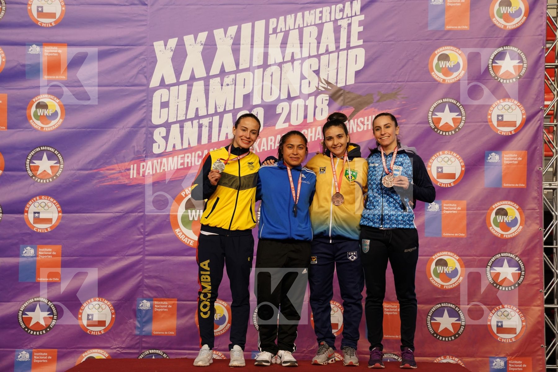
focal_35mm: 68
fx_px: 1054
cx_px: 279
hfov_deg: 29.7
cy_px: 186
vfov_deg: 20.0
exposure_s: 1/125
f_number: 5
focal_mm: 68
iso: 1250
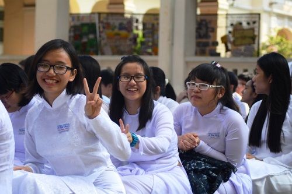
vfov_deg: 13.0
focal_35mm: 105
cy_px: 97
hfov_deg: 19.5
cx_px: 146
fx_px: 851
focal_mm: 70
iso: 100
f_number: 4
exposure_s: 1/250
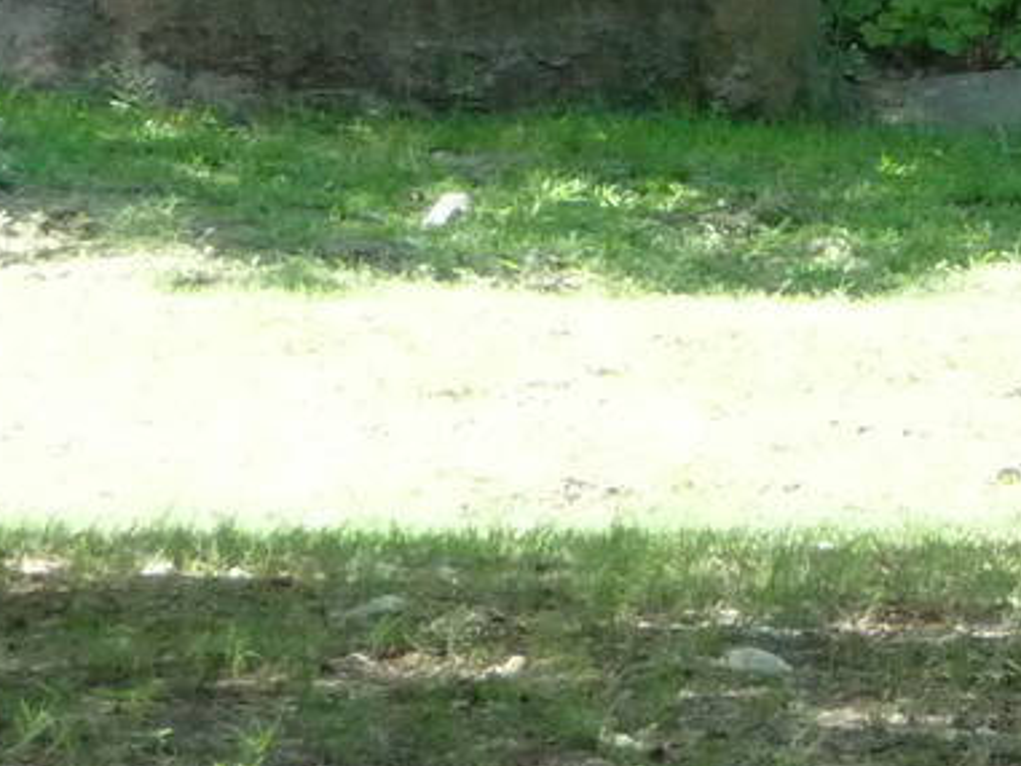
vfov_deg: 2.1
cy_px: -587
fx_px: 21037
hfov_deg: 2.8
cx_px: 2018
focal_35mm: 713
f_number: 4.8
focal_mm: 29.1
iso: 400
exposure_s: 1/250
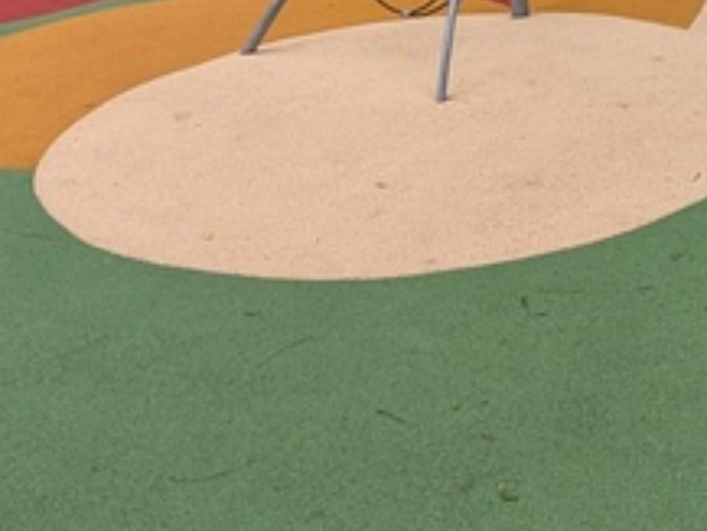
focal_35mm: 47
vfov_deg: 25.3
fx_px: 960
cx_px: 684
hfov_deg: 36.8
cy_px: -212
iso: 63
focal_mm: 2.02
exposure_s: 1/125
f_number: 1.7
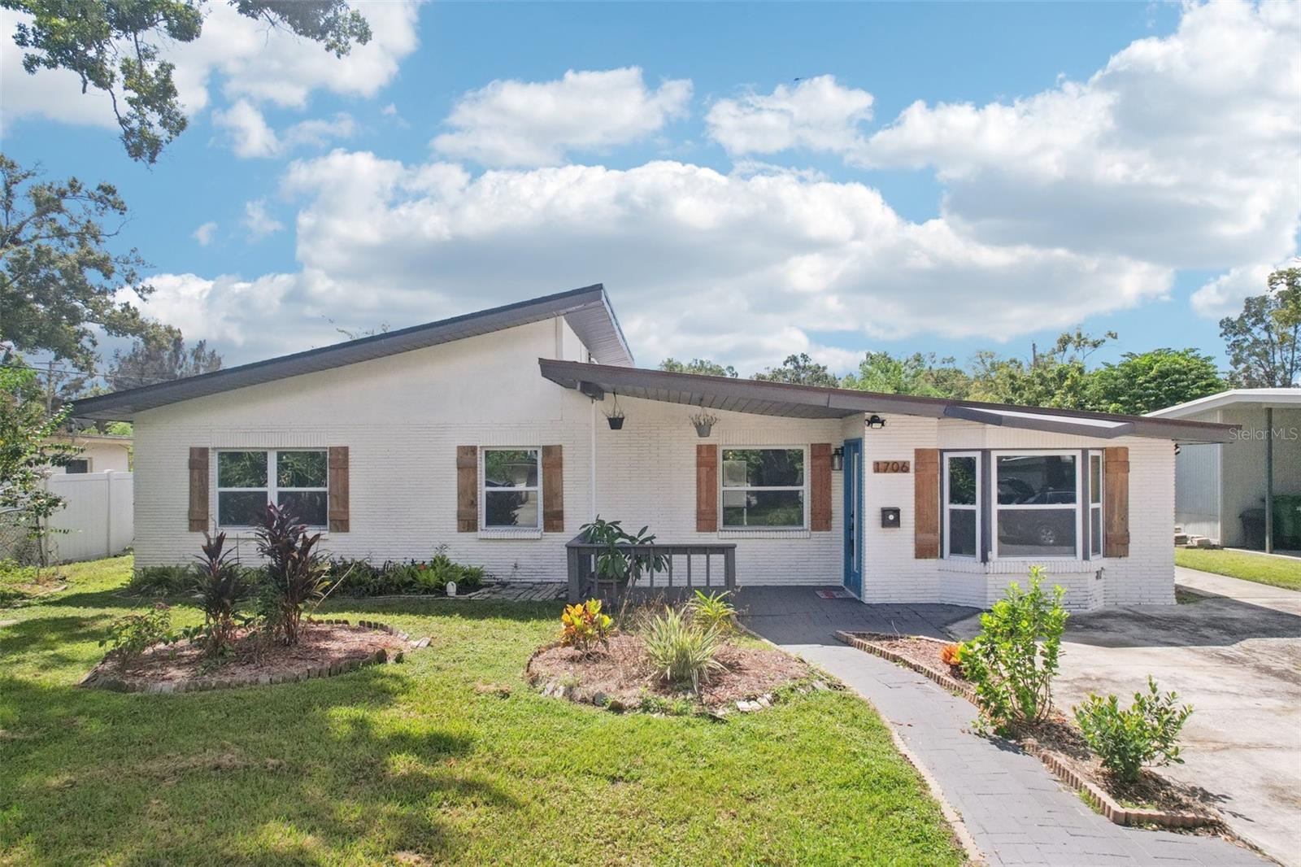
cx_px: 650
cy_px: 434
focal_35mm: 22
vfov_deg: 57.2
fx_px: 795
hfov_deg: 78.6
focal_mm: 8.4
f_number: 2.8
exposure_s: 1/2000
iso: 400
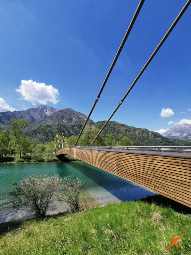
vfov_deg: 91.0
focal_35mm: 17
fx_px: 125
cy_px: 128
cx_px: 96
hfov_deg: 74.7
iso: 50
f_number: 2.2
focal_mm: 2.26
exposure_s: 1/1256
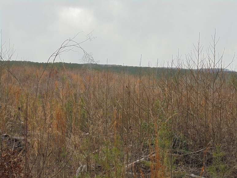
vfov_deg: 20.2
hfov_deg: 26.7
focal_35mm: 73
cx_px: 118
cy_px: 89
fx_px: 500
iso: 100
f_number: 6.1
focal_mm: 13.1
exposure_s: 1/125
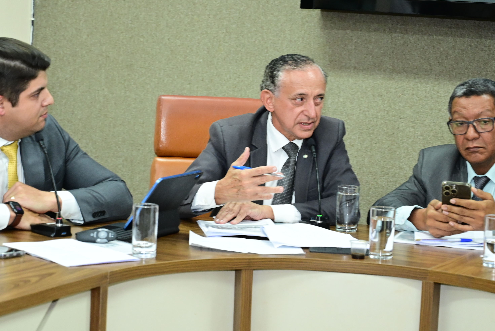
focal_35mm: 105
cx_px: 248
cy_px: 166
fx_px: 1445
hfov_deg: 19.4
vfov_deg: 13.1
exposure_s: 1/125
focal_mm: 70
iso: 3200
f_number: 4
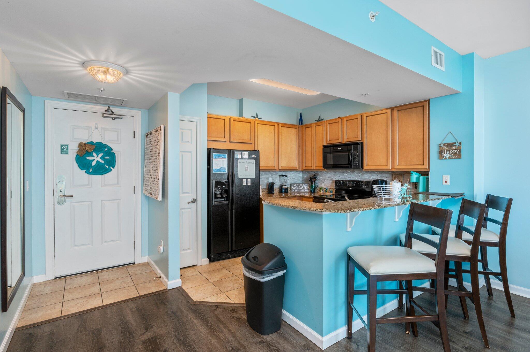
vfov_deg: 68.8
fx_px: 257
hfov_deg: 91.7
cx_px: 265
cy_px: 176
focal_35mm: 18
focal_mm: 17.5
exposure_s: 1/8
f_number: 8
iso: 320
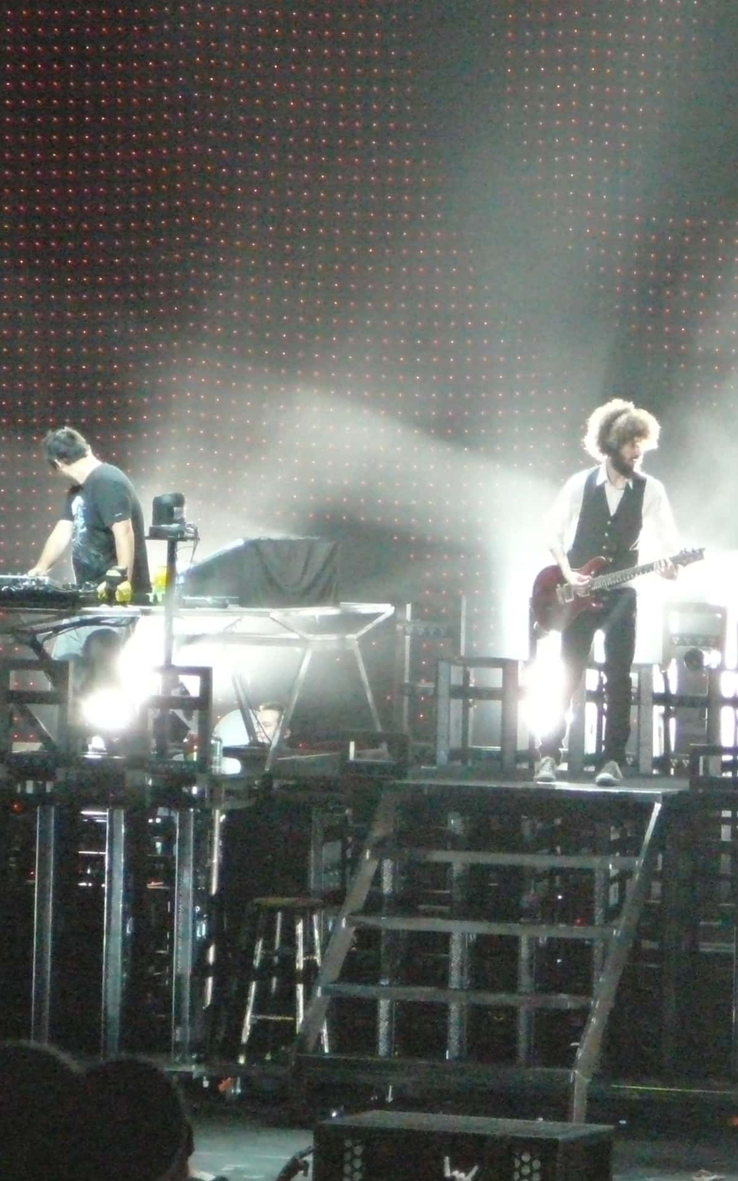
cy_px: 591
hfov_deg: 5.2
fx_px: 8079
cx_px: 592
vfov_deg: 8.4
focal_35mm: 251
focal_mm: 26.3
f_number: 4
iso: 800
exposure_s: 1/400
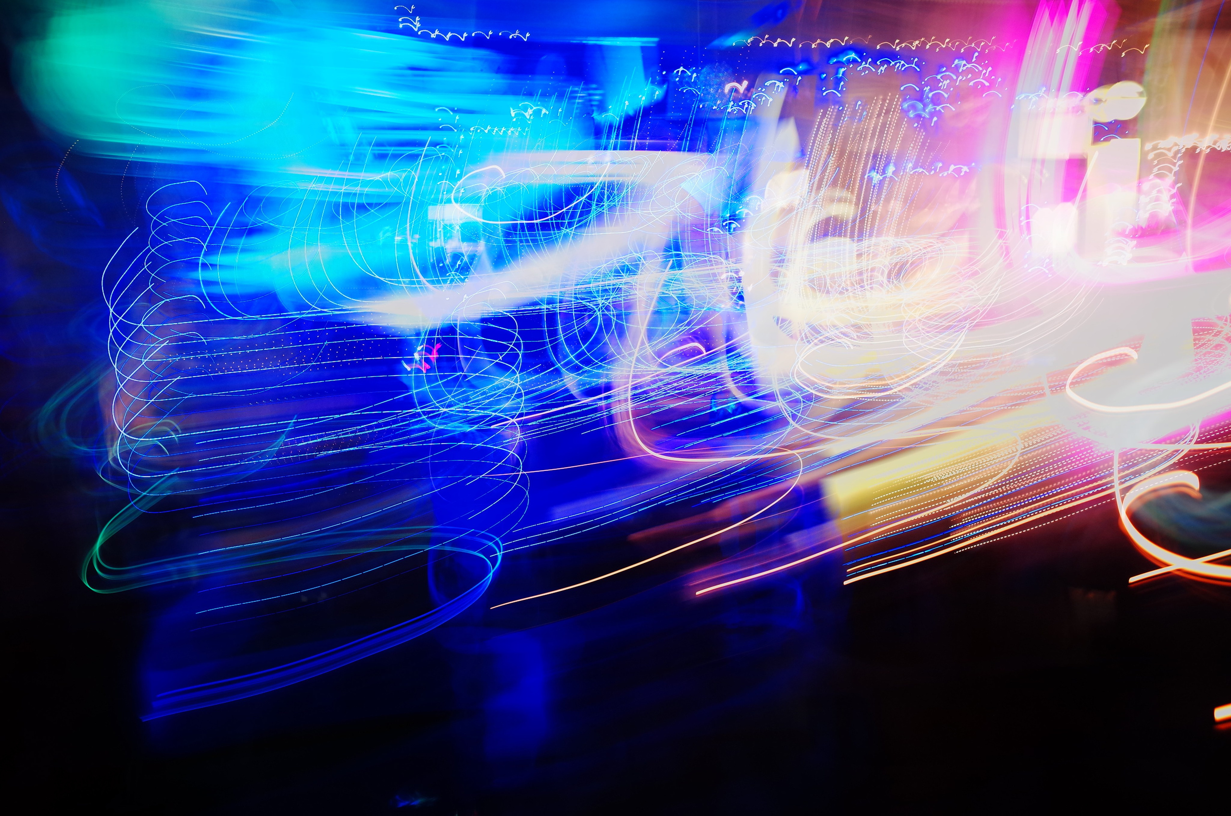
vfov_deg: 46.2
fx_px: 956
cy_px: 408
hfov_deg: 65.6
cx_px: 616
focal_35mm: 28
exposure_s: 1/1.6
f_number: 2.8
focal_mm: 18.3
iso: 320
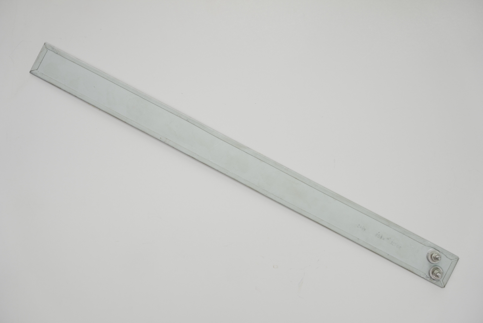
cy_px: 162
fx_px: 697
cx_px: 242
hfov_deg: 38.2
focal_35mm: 52
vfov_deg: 26.1
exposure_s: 1/200
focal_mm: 51.9
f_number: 2.8
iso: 800
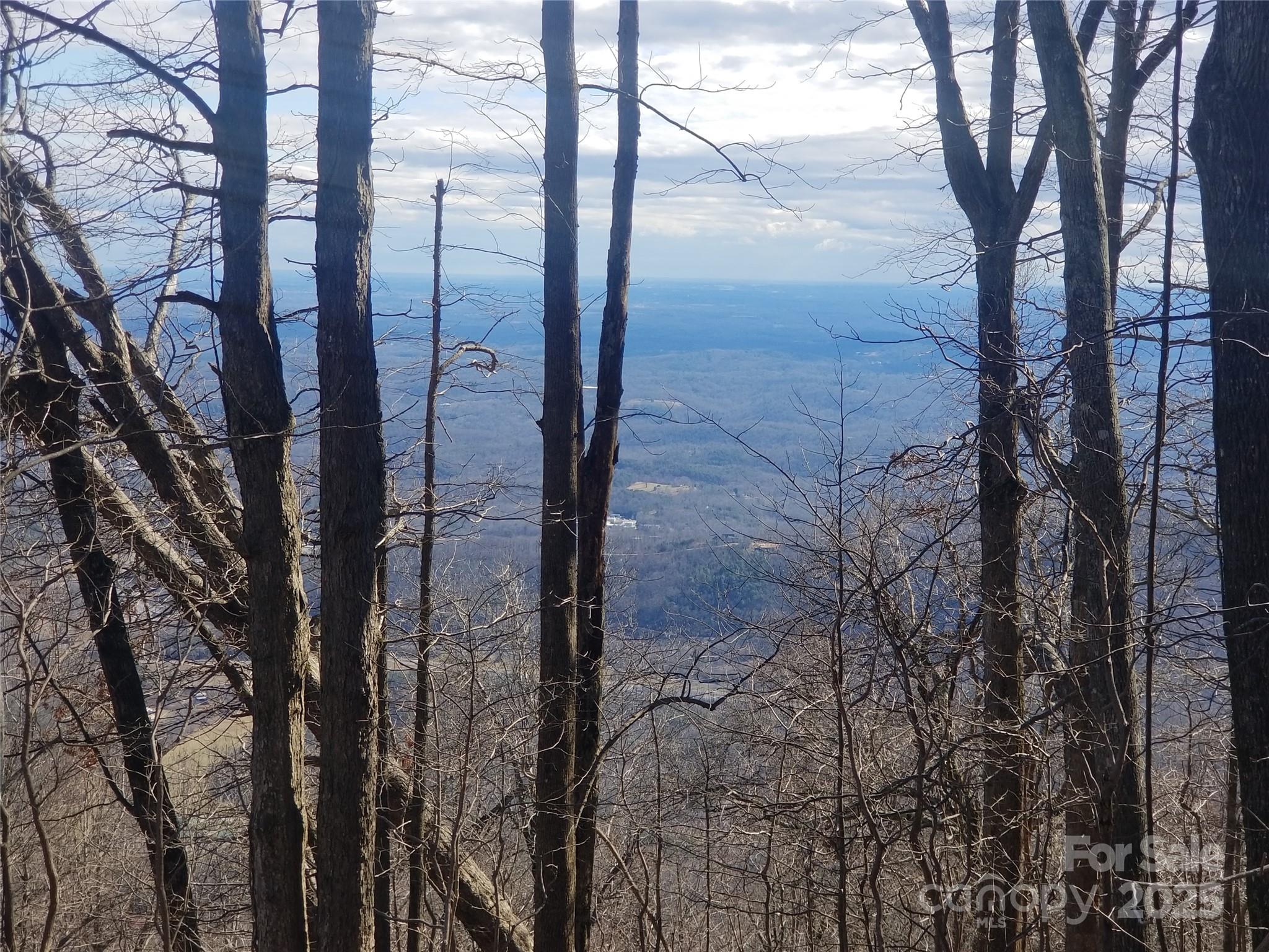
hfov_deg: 36.8
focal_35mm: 52
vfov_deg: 28.0
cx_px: 634
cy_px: 476
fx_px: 1906
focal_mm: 6
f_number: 2.4
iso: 25
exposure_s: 1/640
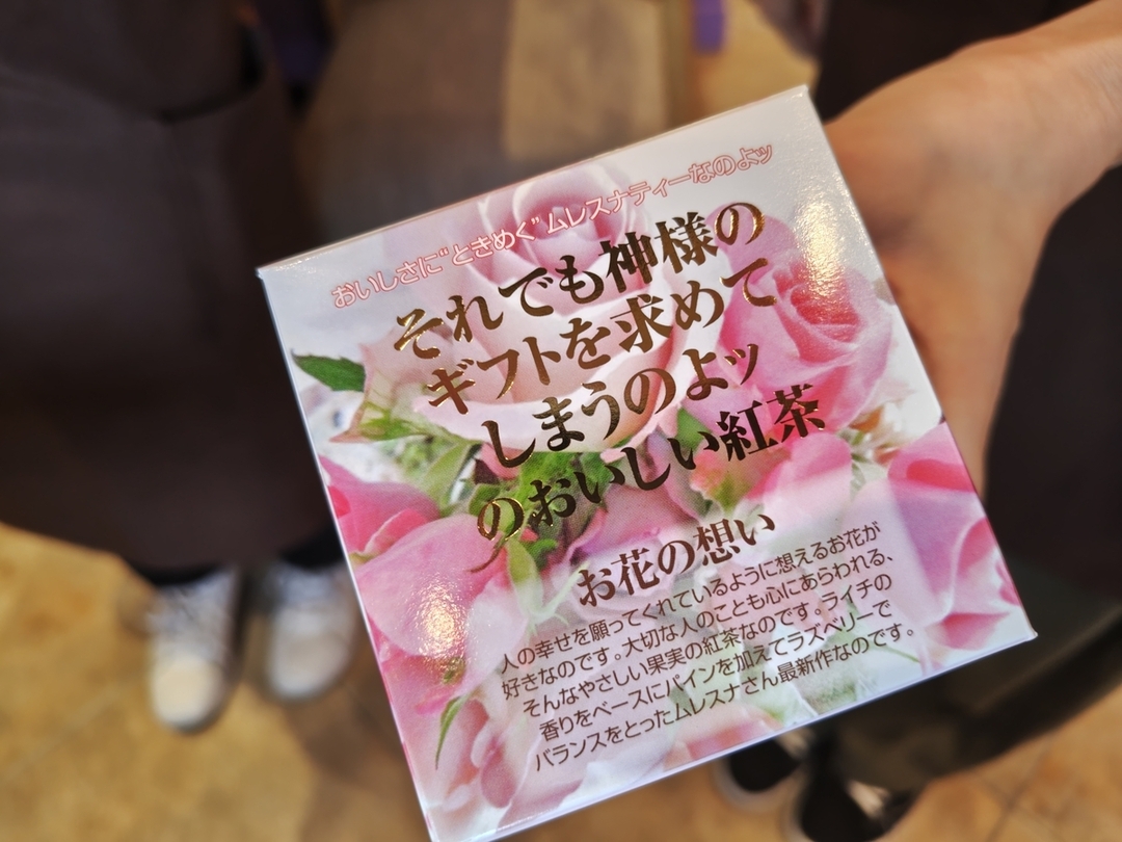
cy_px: 421
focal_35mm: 23
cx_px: 561
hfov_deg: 73.9
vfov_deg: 58.9
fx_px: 745
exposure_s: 1/120
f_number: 1.9
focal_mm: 5.56
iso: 206
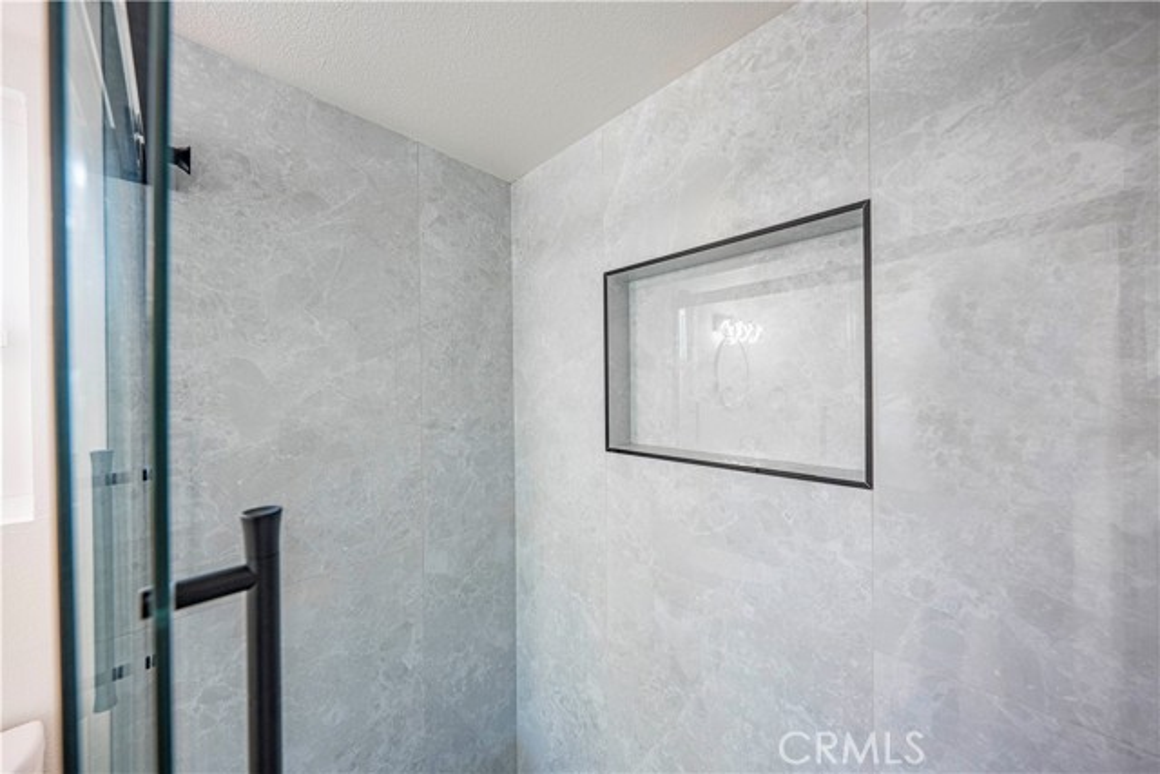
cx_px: 580
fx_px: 387
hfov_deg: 112.6
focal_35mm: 12
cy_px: 387
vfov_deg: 90.0
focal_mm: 12
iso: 400
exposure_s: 1/25
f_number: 5
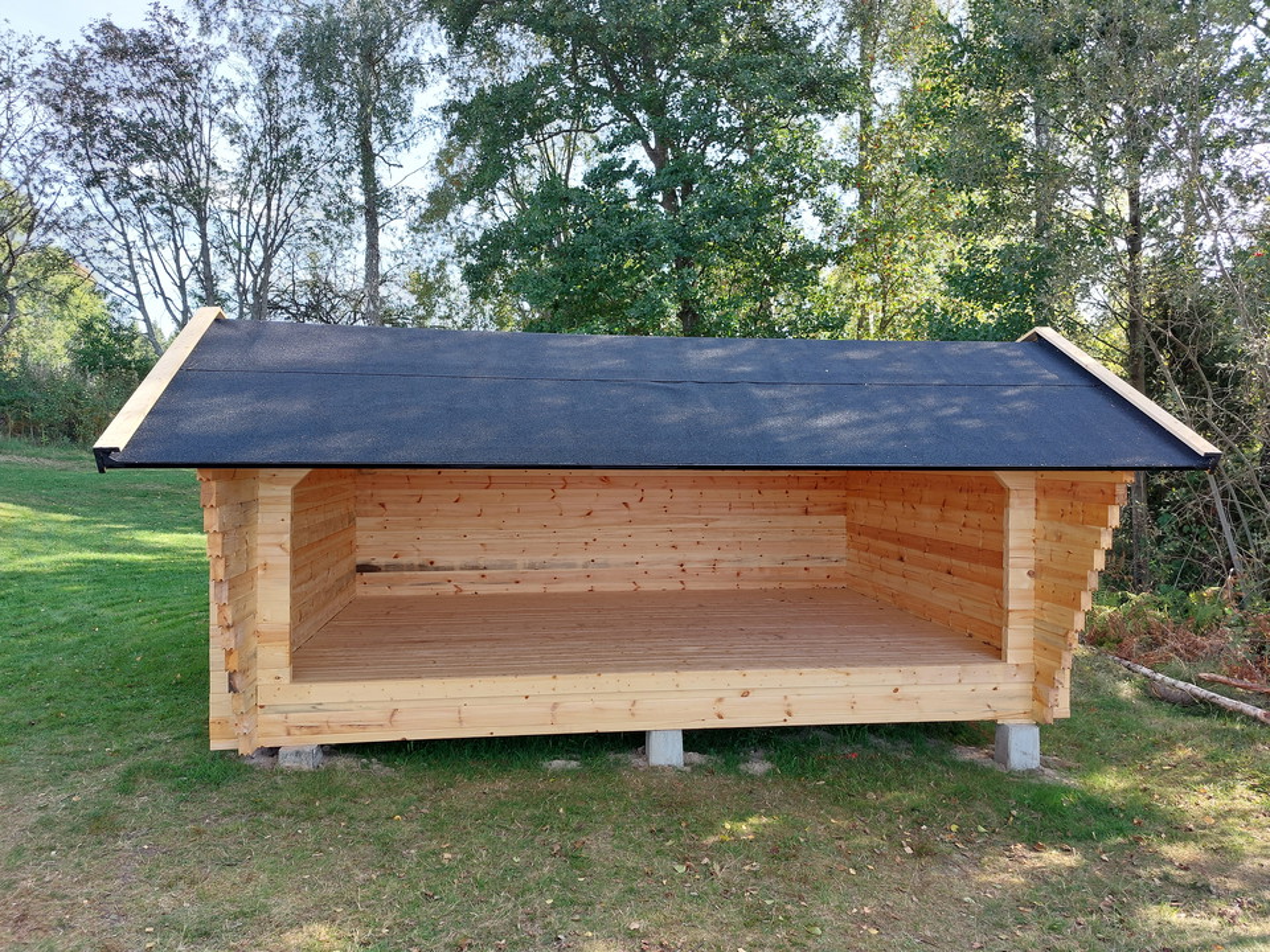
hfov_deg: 69.4
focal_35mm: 25
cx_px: 635
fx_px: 917
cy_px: 476
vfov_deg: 54.9
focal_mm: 5.23
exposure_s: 1/100
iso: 32
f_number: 1.8
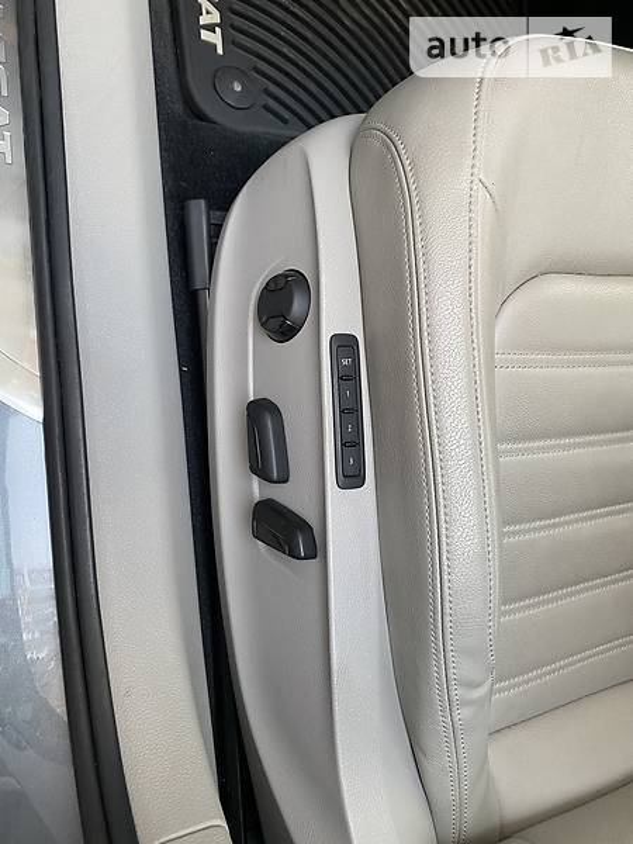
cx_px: 316
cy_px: 422
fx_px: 634
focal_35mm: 26
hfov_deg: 53.1
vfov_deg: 67.3
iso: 125
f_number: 1.8
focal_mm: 4.2
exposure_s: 1/69
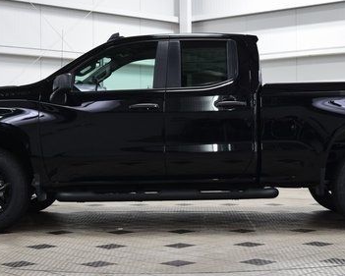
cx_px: 194
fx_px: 786
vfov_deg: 19.9
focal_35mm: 77
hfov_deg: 24.7
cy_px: 141
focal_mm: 30
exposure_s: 1/15
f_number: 6.3
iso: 500
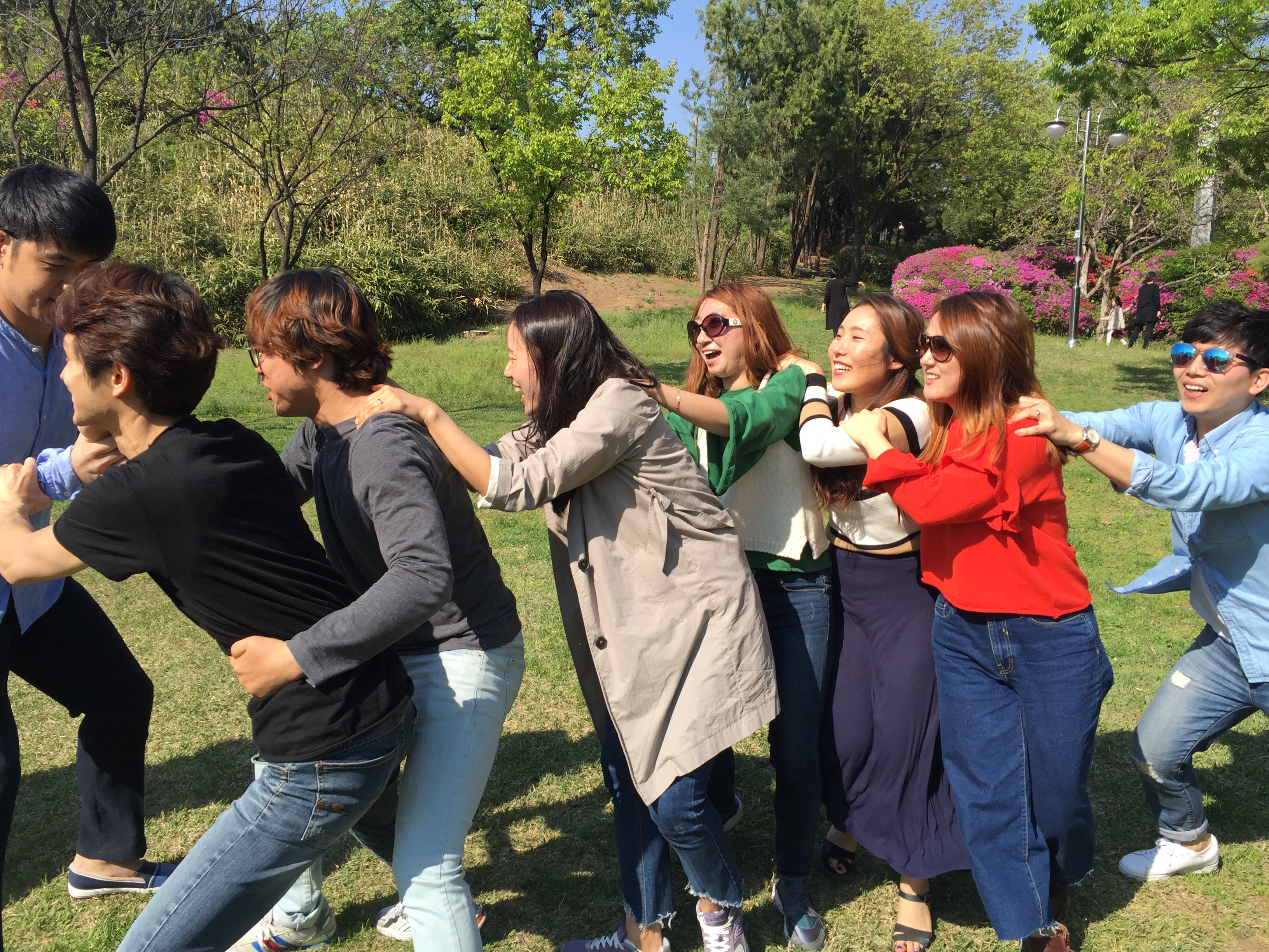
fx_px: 1063
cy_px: 476
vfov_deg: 48.2
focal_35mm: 29
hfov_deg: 61.7
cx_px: 634
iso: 32
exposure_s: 1/1163
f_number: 2.2
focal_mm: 4.15
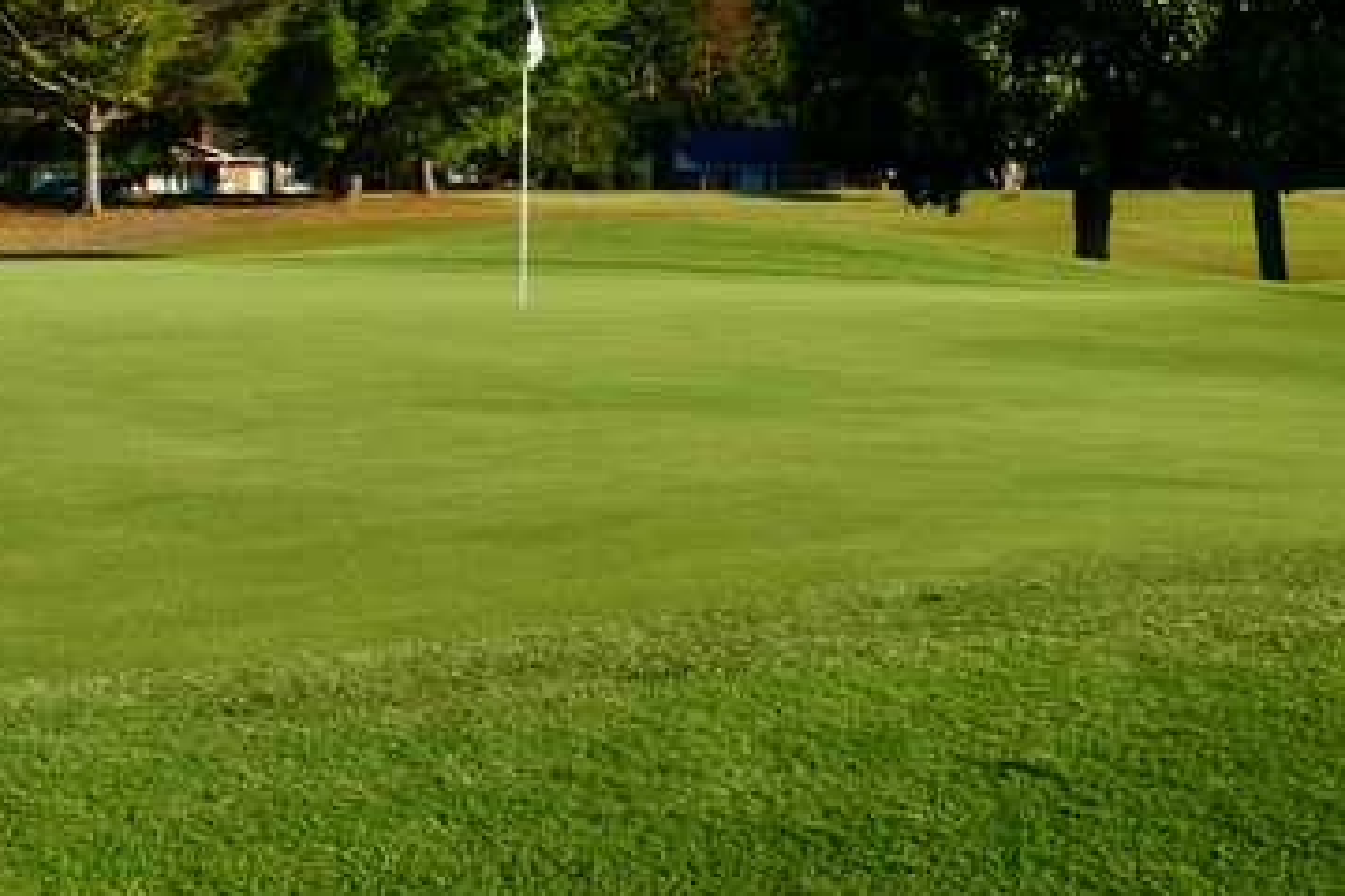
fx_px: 2765
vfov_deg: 18.2
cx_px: 153
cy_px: 103
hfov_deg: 26.5
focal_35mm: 74
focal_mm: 20
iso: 200
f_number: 8
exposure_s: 1/250
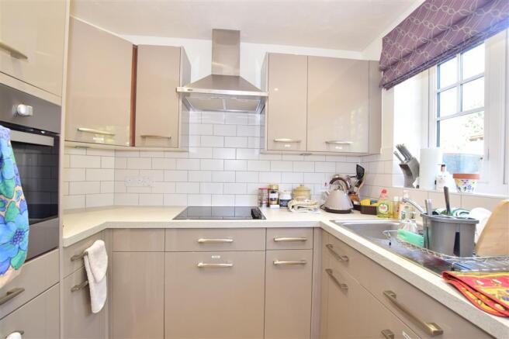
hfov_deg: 100.4
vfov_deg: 77.3
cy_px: 170
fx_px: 212
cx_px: 254
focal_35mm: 15
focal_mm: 10
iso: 200
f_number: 9
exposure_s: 1/6
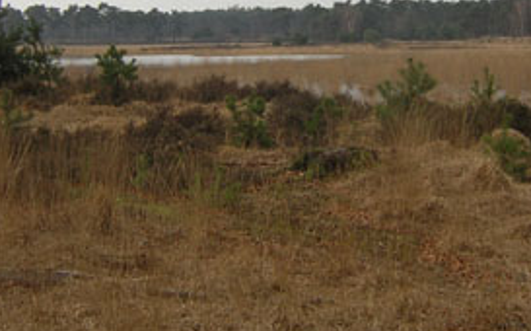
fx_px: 911
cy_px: 14
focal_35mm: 63
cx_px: 305
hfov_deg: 32.4
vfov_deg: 20.0
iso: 100
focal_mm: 4.7
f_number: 5.2
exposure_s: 1/186
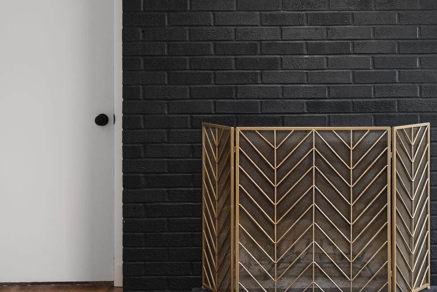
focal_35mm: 59
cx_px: 327
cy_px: 62
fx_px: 716
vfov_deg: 22.7
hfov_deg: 33.3
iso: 400
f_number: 8
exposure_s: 1/3
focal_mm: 28
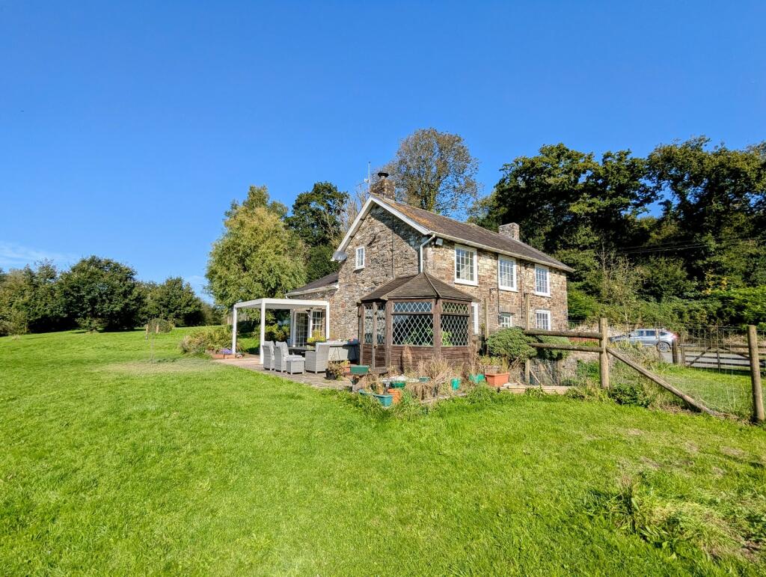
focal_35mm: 16
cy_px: 288
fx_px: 355
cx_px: 383
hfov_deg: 94.4
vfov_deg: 78.2
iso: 45
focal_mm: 2.35
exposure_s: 1/1587
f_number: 2.2
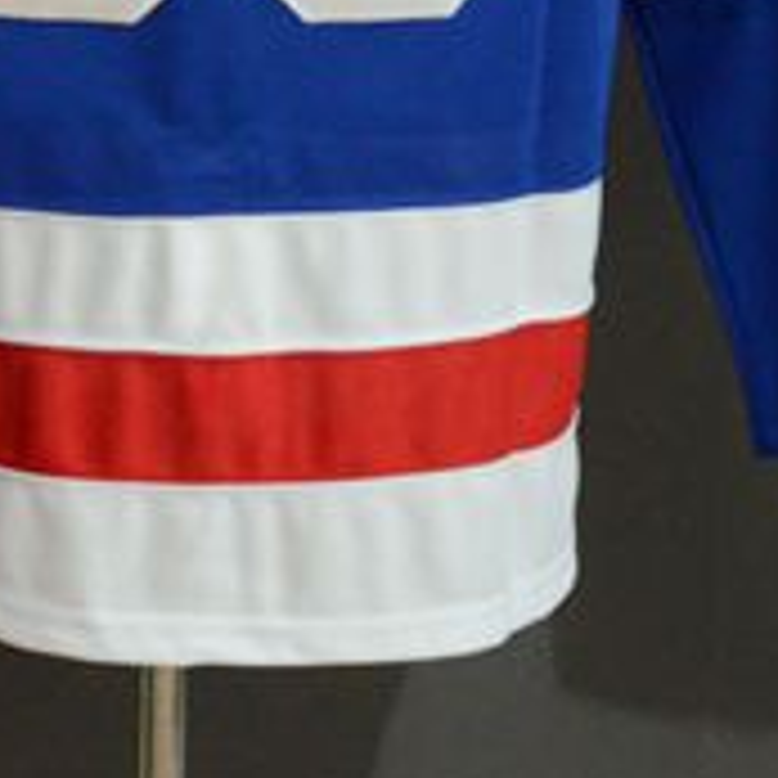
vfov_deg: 7.0
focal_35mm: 247
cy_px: -378
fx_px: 6281
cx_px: -346
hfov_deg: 7.0
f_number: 4.5
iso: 4000
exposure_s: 1/30
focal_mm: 42
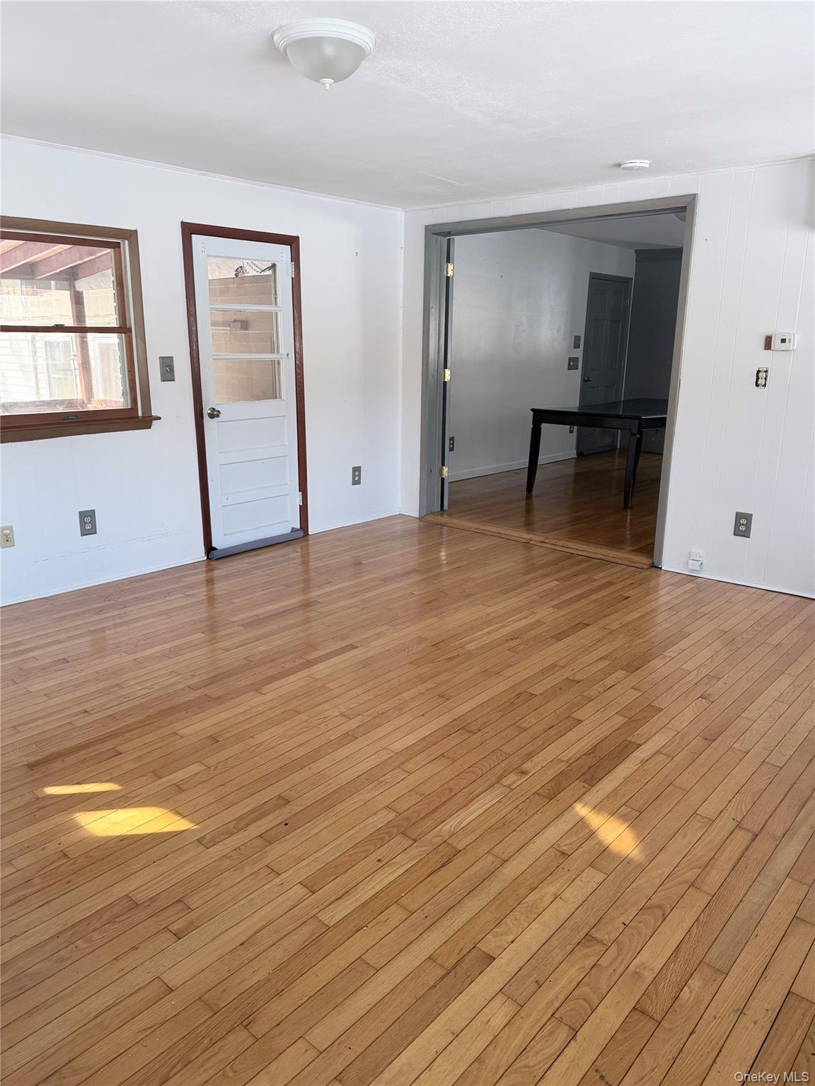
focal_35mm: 24
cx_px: 408
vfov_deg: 71.6
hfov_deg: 56.8
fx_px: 753
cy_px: 543
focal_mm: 6.76
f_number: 1.78
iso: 160
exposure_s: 1/121
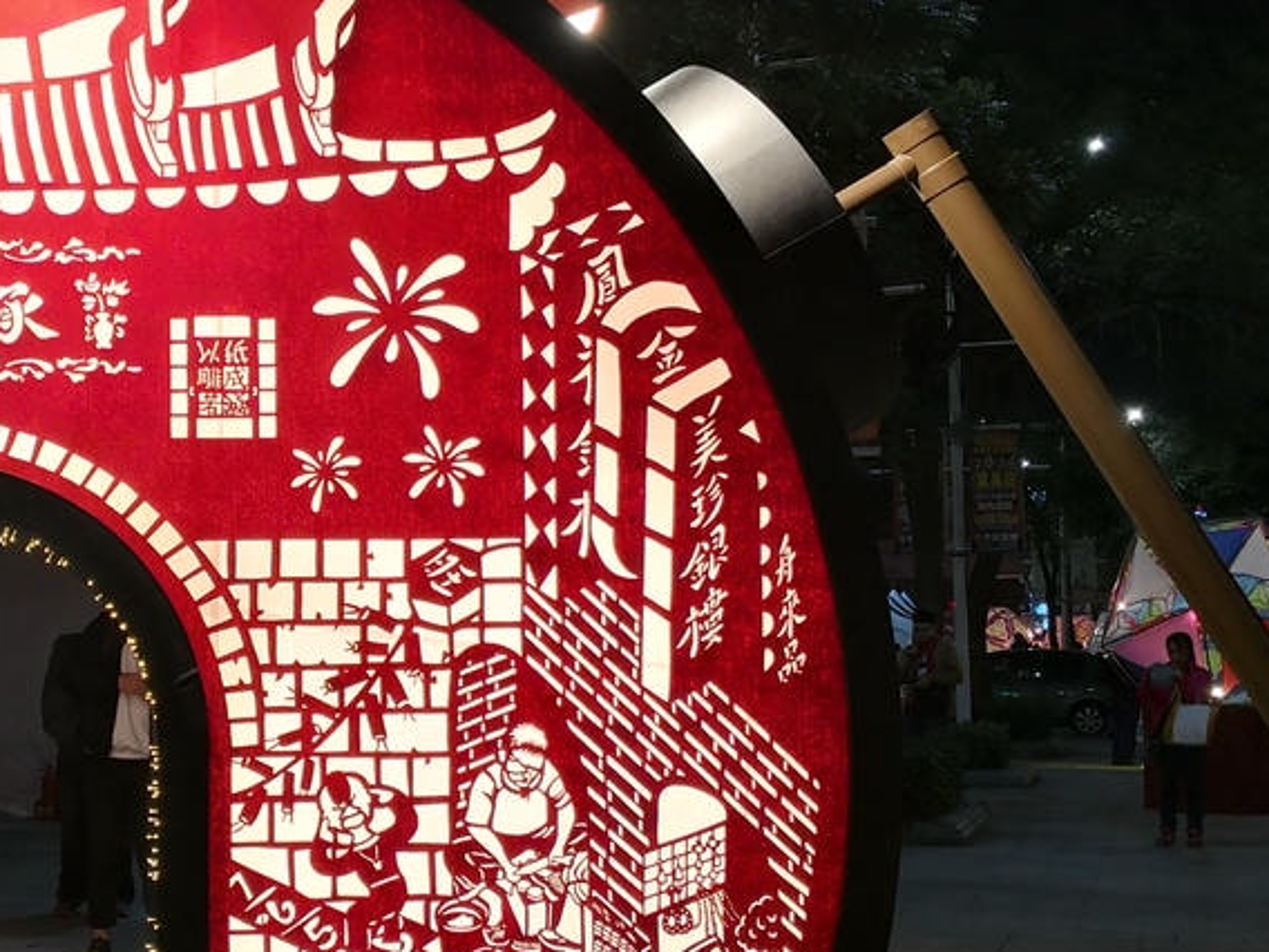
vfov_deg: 25.6
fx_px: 2090
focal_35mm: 57
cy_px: 559
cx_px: 223
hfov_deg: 32.7
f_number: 1.6
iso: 100
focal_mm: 3.95
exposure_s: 1/120
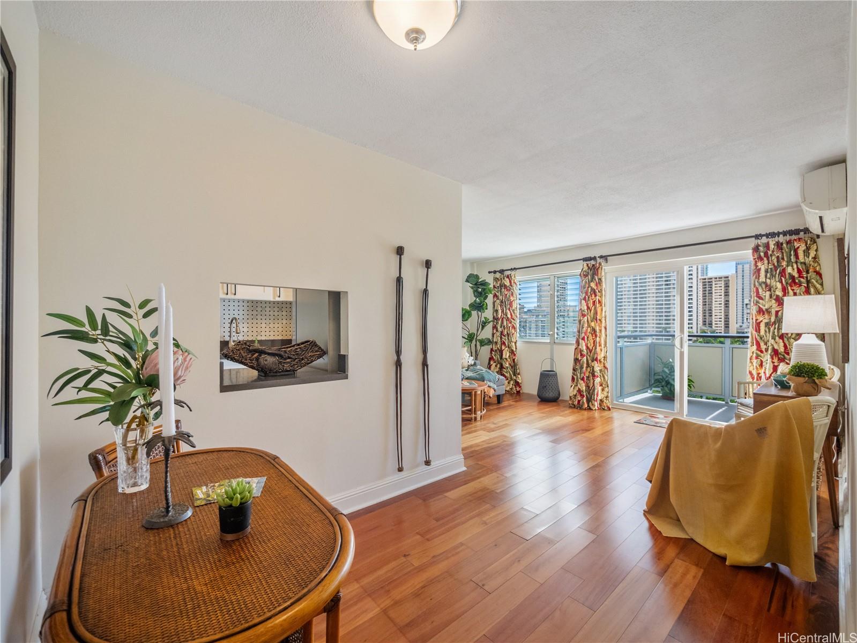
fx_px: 347
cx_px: 428
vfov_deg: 85.7
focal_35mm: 14
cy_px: 322
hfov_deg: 102.1
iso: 2000
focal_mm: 7
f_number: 4
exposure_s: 1/4000
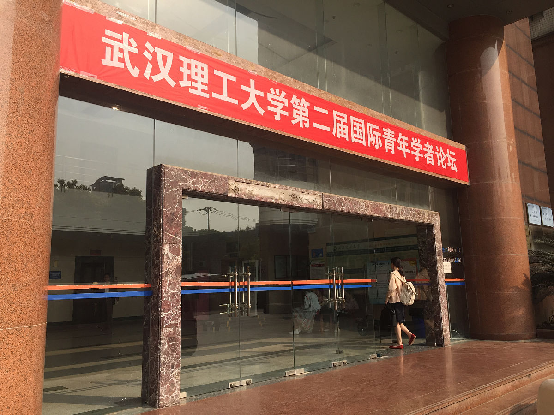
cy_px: 208
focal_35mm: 29
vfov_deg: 48.2
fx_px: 464
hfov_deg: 61.7
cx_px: 277
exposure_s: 1/860
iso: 32
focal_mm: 4.15
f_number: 2.2
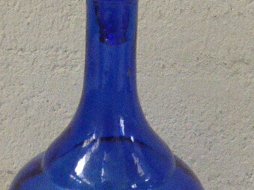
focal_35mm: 106
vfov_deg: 14.0
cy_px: 86
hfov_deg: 18.5
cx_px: 97
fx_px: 778
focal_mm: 9.7
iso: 1600
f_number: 4.6
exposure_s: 1/125
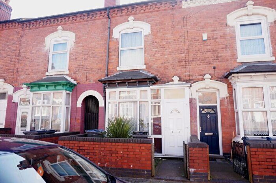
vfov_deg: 53.0
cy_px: 92
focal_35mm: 24
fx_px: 184
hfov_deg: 73.8
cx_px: 138
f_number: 4.5
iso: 200
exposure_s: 1/160
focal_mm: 16
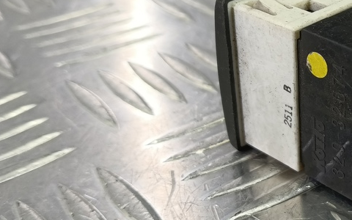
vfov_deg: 24.9
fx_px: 499
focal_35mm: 52
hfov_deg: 34.3
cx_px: 374
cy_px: 103
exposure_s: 1/50
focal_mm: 4.11
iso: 137
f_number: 1.6
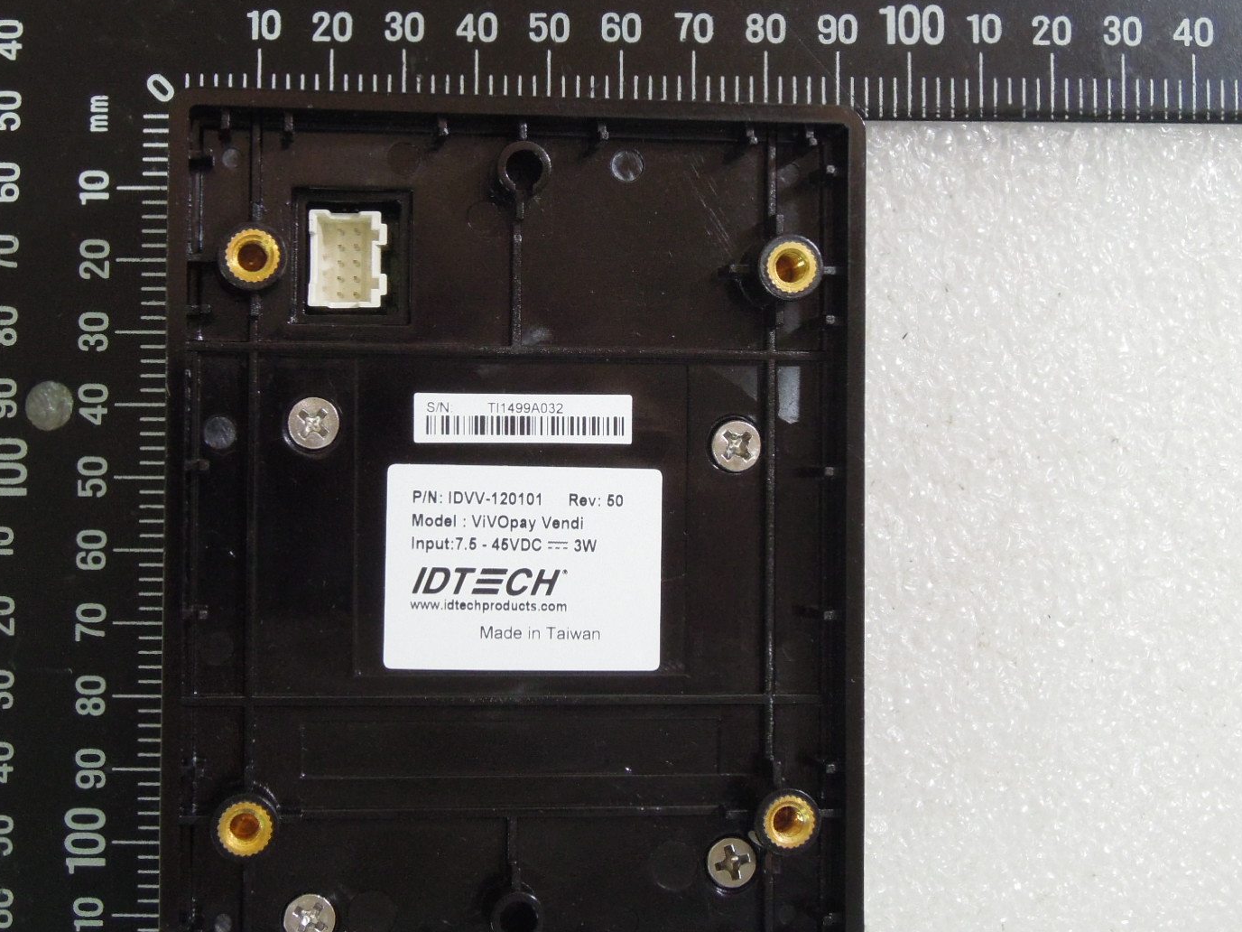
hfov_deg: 28.9
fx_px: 2404
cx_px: 495
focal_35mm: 67
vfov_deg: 21.9
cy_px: 368
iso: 400
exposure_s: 1/40
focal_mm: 8.1
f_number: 3.5
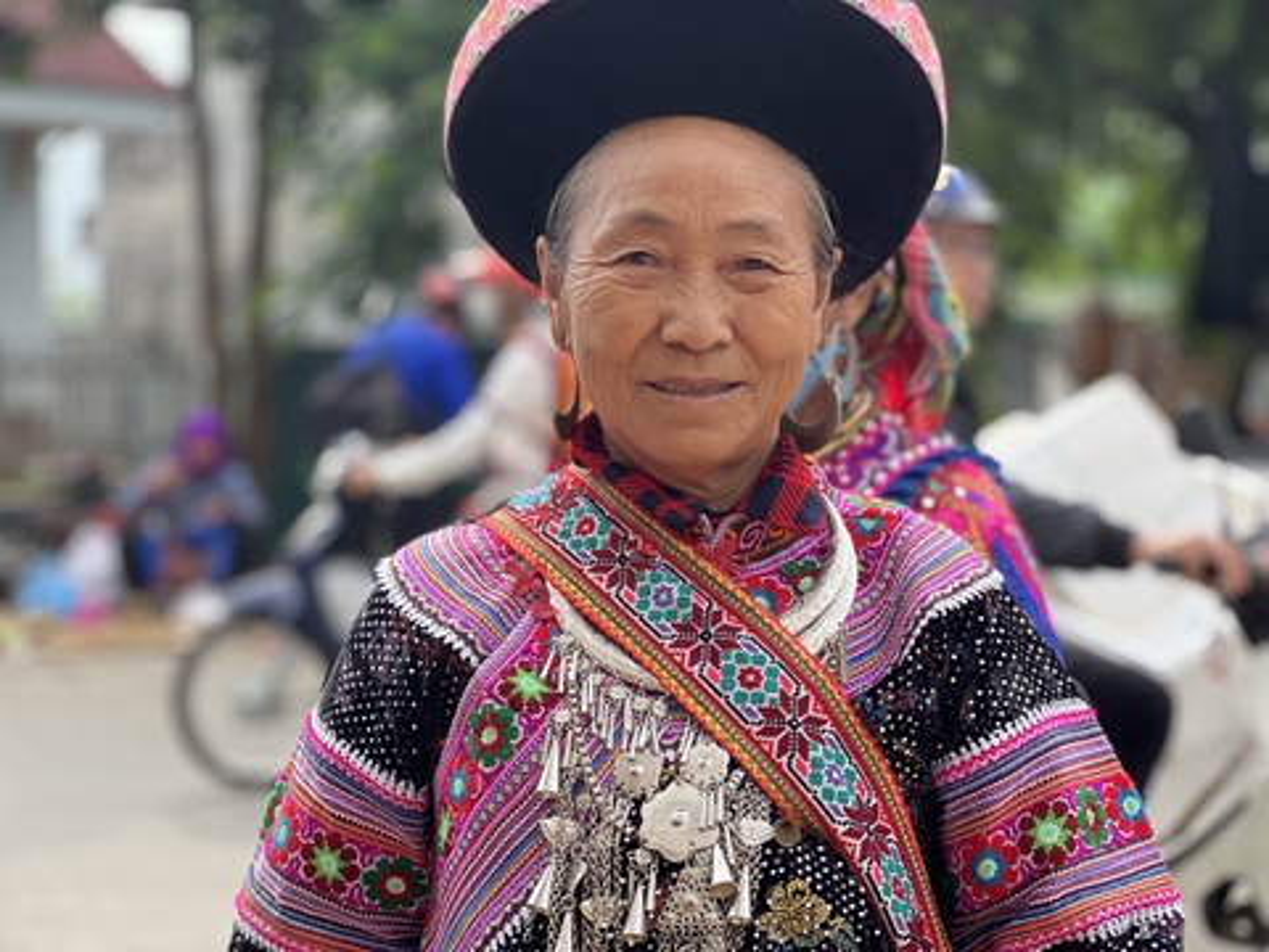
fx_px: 2823
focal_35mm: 77
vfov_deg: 19.1
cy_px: 476
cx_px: 634
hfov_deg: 25.3
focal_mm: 9
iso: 40
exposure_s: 1/159
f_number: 2.8
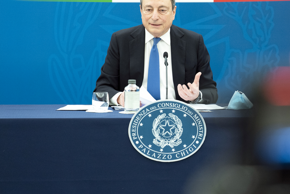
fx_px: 2819
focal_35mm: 350
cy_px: 87
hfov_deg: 5.9
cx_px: 215
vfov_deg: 3.9
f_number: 2.8
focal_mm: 200
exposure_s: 1/250
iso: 2000
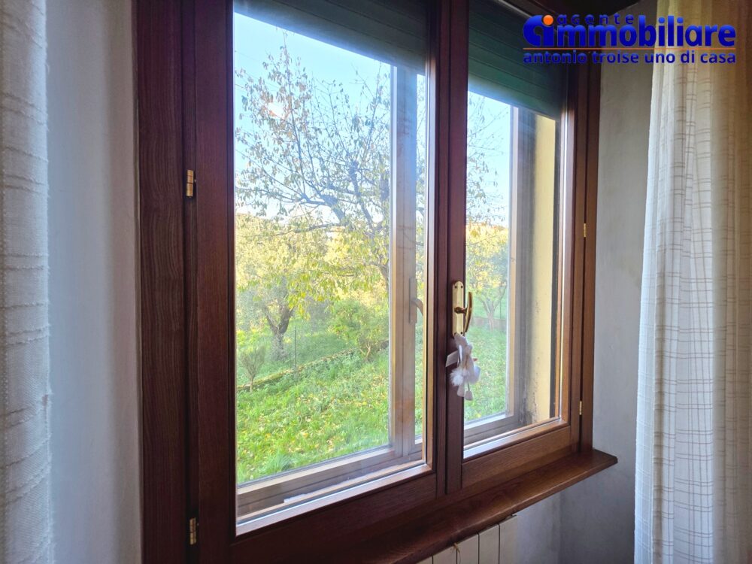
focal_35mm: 13
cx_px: 376
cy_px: 282
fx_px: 282
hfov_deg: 106.2
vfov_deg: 89.9
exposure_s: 1/100
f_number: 1.9
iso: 80
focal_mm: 2.2
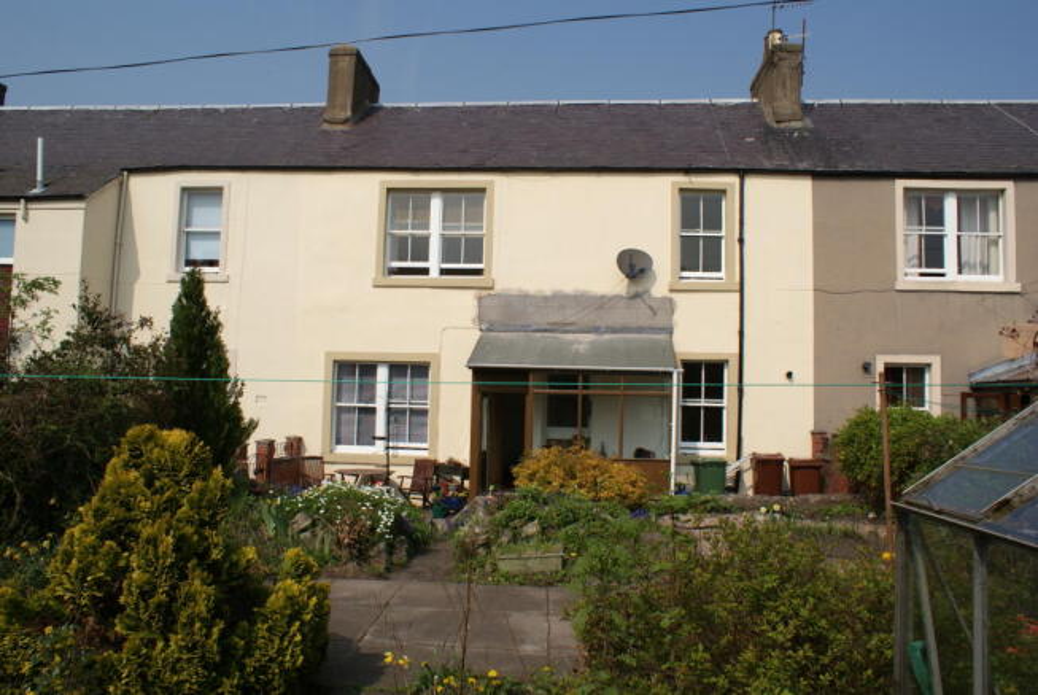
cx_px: 519
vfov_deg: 48.0
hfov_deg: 67.3
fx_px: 779
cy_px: 348
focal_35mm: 27
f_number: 10
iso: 200
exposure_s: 1/500
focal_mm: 18
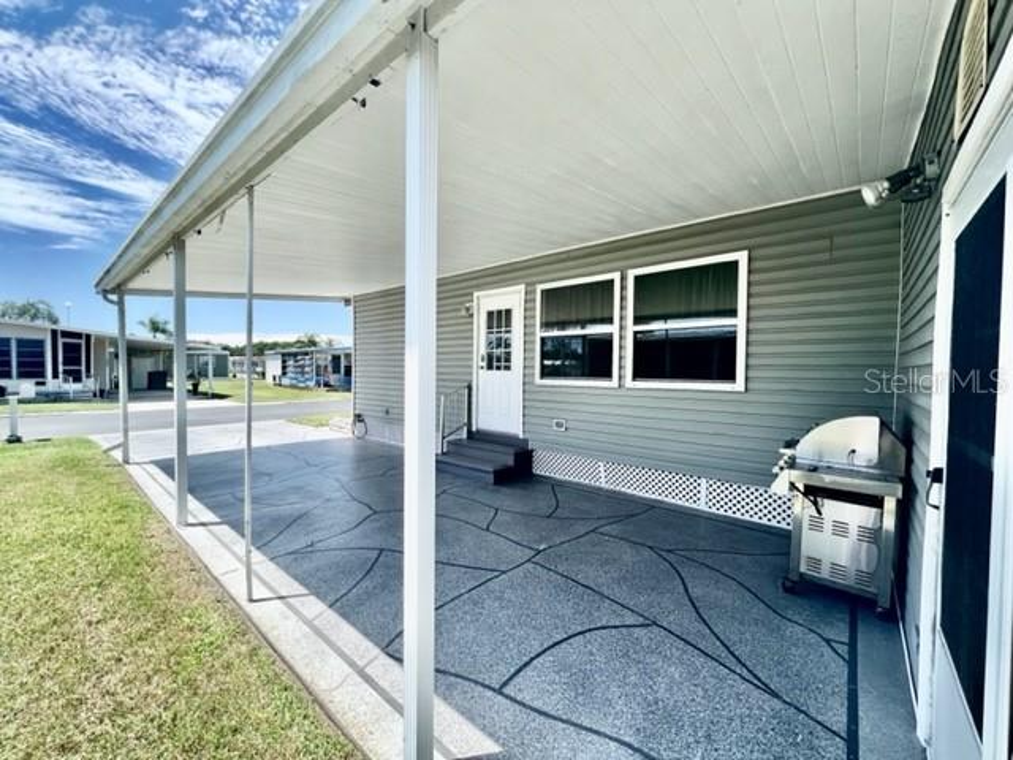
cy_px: 380
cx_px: 506
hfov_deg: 106.2
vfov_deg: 89.9
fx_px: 380
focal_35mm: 13
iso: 32
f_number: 1.8
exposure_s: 1/558
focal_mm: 1.57
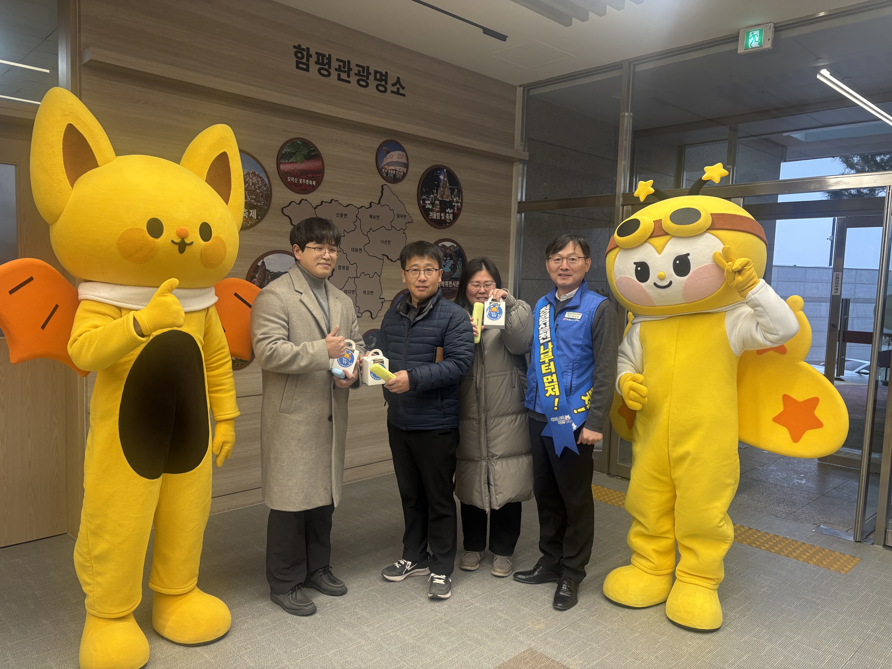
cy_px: 334
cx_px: 446
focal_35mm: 26
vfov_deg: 53.1
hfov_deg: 67.3
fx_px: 670
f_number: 1.6
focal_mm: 5.96
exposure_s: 1/120
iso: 100
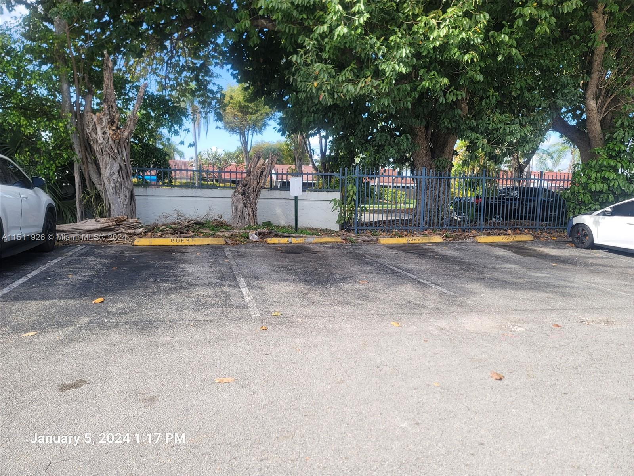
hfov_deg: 69.4
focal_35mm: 25
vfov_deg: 54.9
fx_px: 458
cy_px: 238
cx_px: 317
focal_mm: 7
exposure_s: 1/333
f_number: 1.8
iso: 20
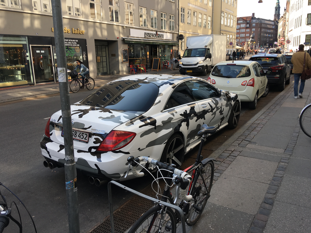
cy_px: 116
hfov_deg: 61.7
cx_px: 156
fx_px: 261
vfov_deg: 48.2
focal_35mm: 29
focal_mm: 4.15
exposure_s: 1/425
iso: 25
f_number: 2.2
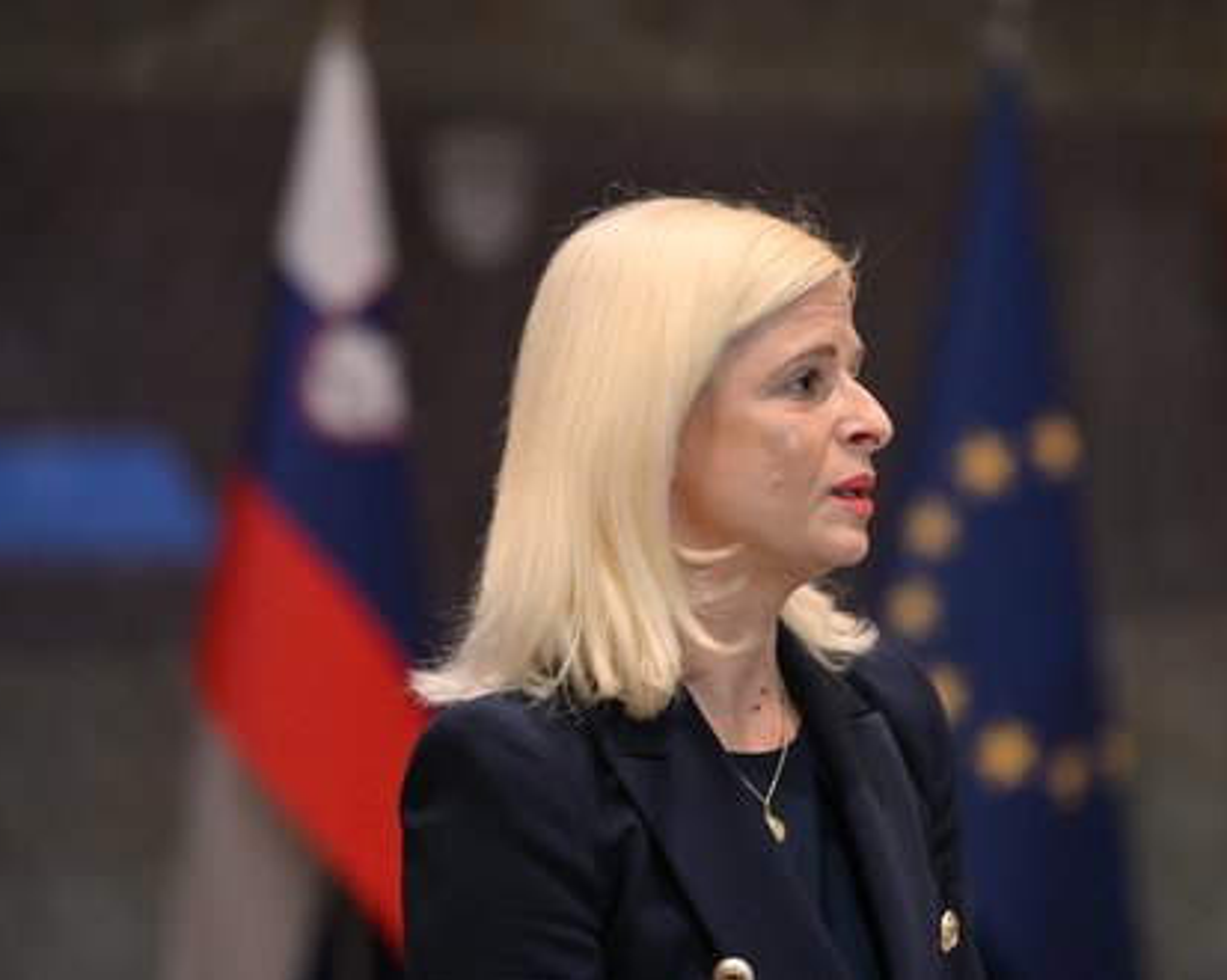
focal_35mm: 159
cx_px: 695
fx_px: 5771
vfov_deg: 9.7
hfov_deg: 12.1
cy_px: 491
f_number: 2.8
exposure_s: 1/500
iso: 4000
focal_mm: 140
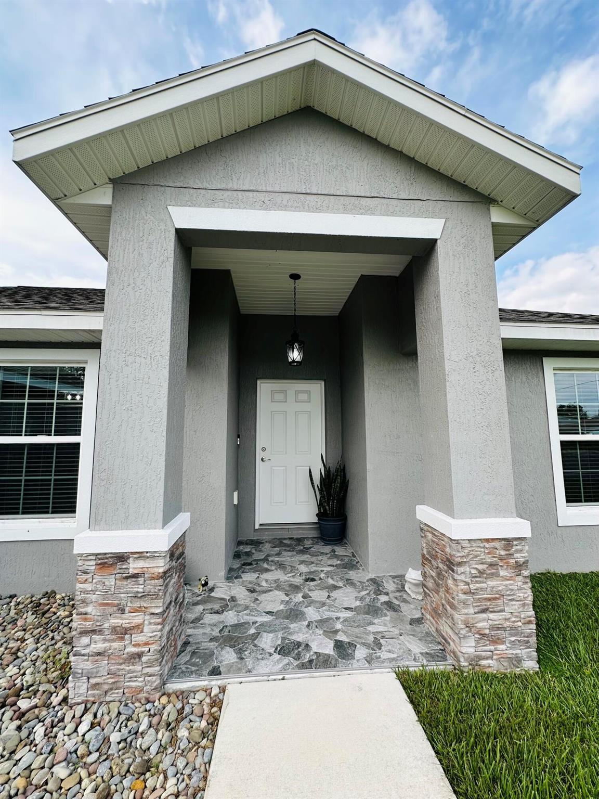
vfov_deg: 102.1
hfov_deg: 85.7
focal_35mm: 14
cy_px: 400
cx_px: 300
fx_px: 323
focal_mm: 2.22
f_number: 2.2
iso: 40
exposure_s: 1/438
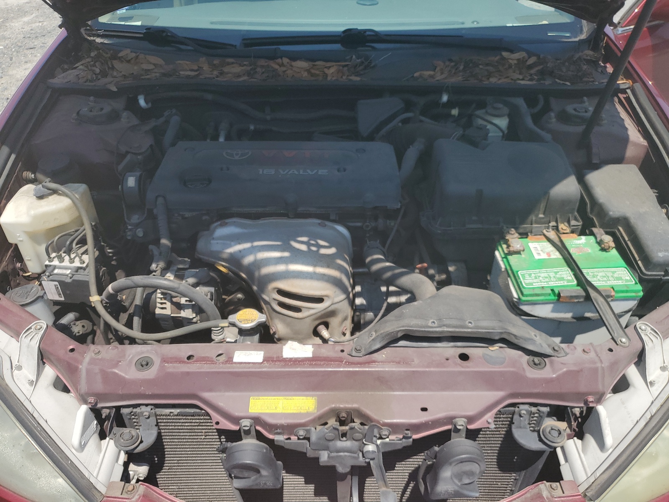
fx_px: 502
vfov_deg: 53.1
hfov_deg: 67.3
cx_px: 334
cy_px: 251
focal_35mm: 26
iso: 50
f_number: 1.5
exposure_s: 1/2500
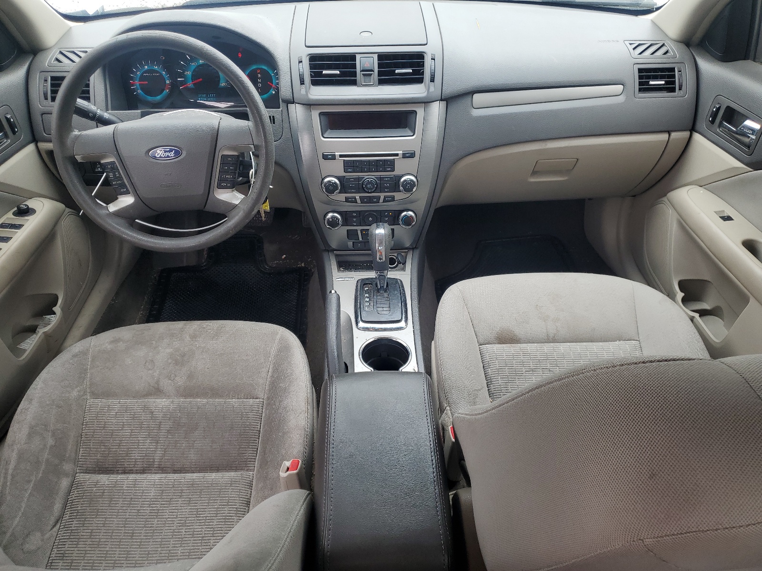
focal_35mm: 26
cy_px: 286
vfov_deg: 53.1
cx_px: 381
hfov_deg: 67.3
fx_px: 572
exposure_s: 1/156
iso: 50
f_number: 1.5
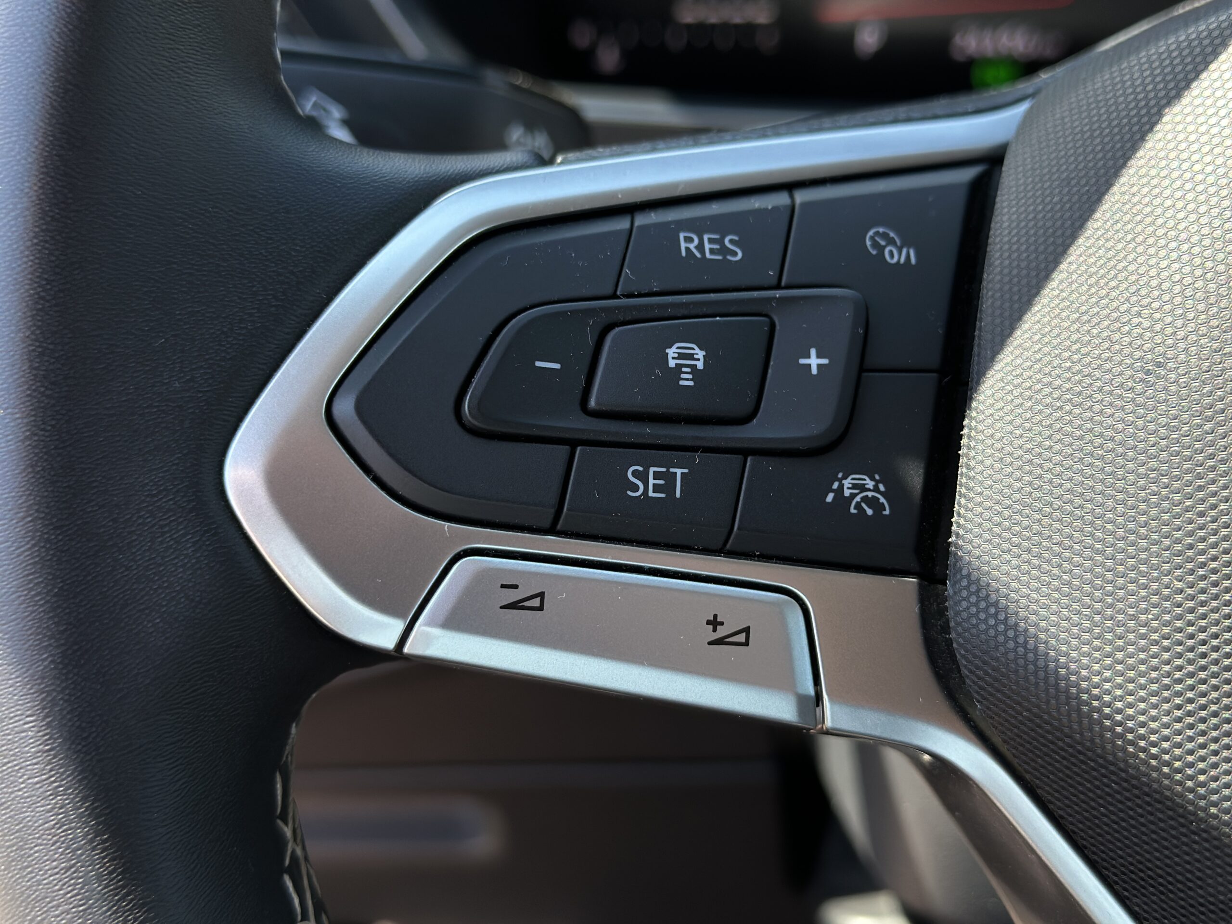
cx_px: 616
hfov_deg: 39.7
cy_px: 462
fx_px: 1708
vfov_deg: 30.3
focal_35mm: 48
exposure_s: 1/627
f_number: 1.78
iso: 80
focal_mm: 6.86
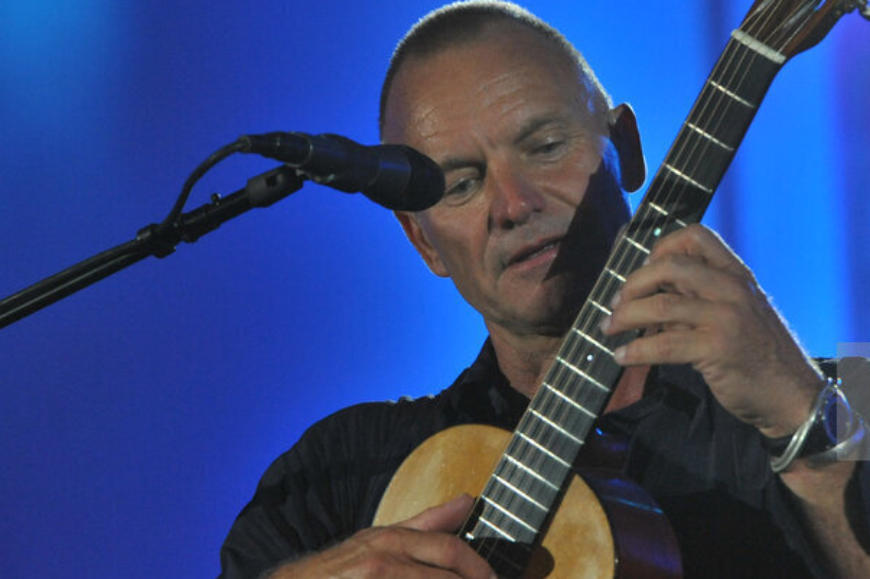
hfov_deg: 5.7
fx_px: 8669
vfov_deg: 3.8
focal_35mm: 359
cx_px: 518
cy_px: 315
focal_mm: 200
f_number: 4.5
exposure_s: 1/320
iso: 3200
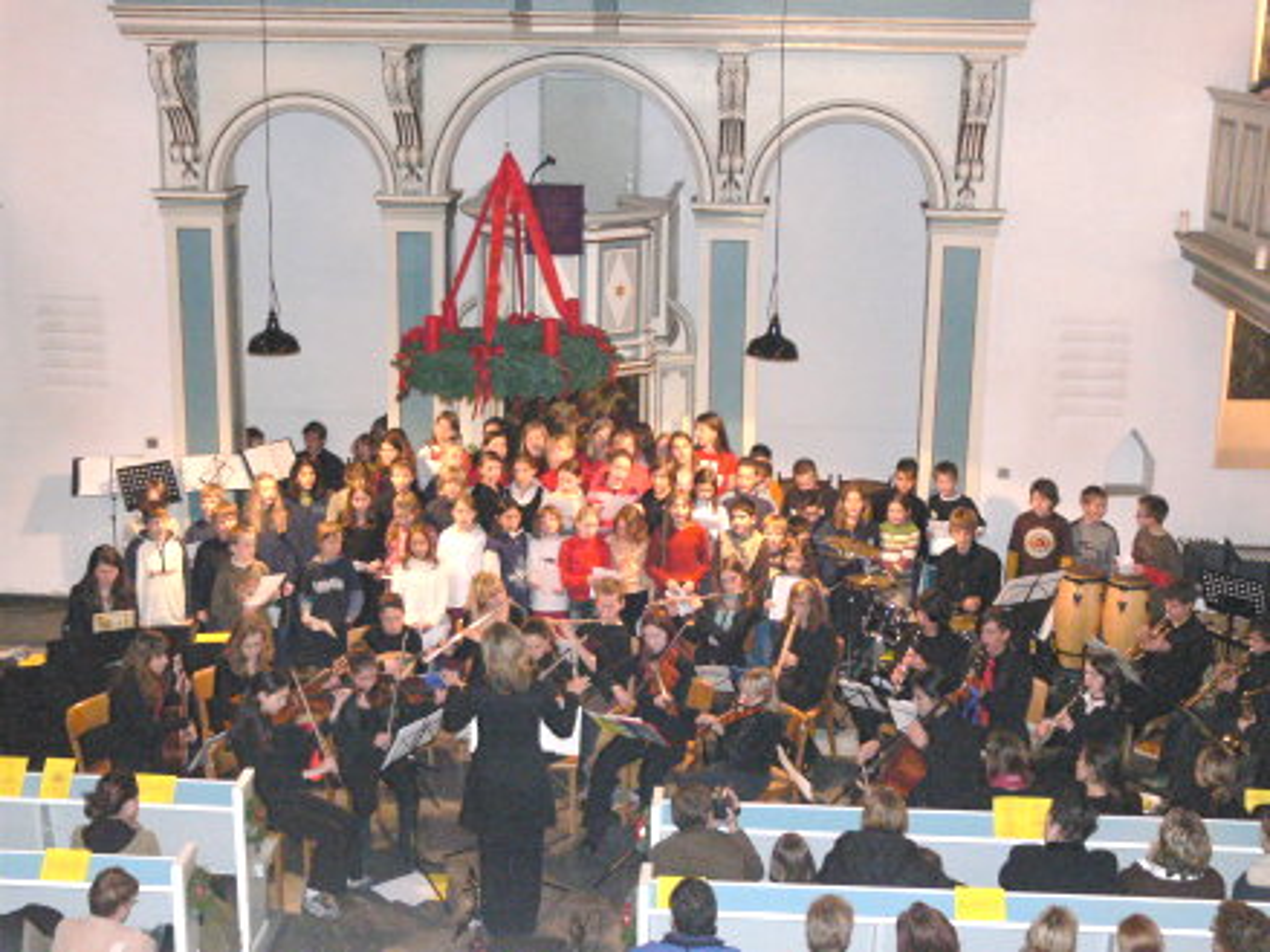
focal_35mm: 51
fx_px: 1871
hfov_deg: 37.5
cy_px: 476
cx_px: 635
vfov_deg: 28.5
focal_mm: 10.8
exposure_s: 1/30
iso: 400
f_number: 3.2
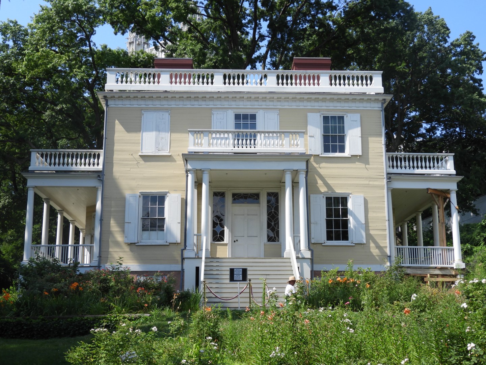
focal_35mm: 50
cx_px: 243
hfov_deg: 38.2
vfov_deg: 29.1
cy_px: 182
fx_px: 702
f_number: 4
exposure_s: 1/640
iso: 100
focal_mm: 9
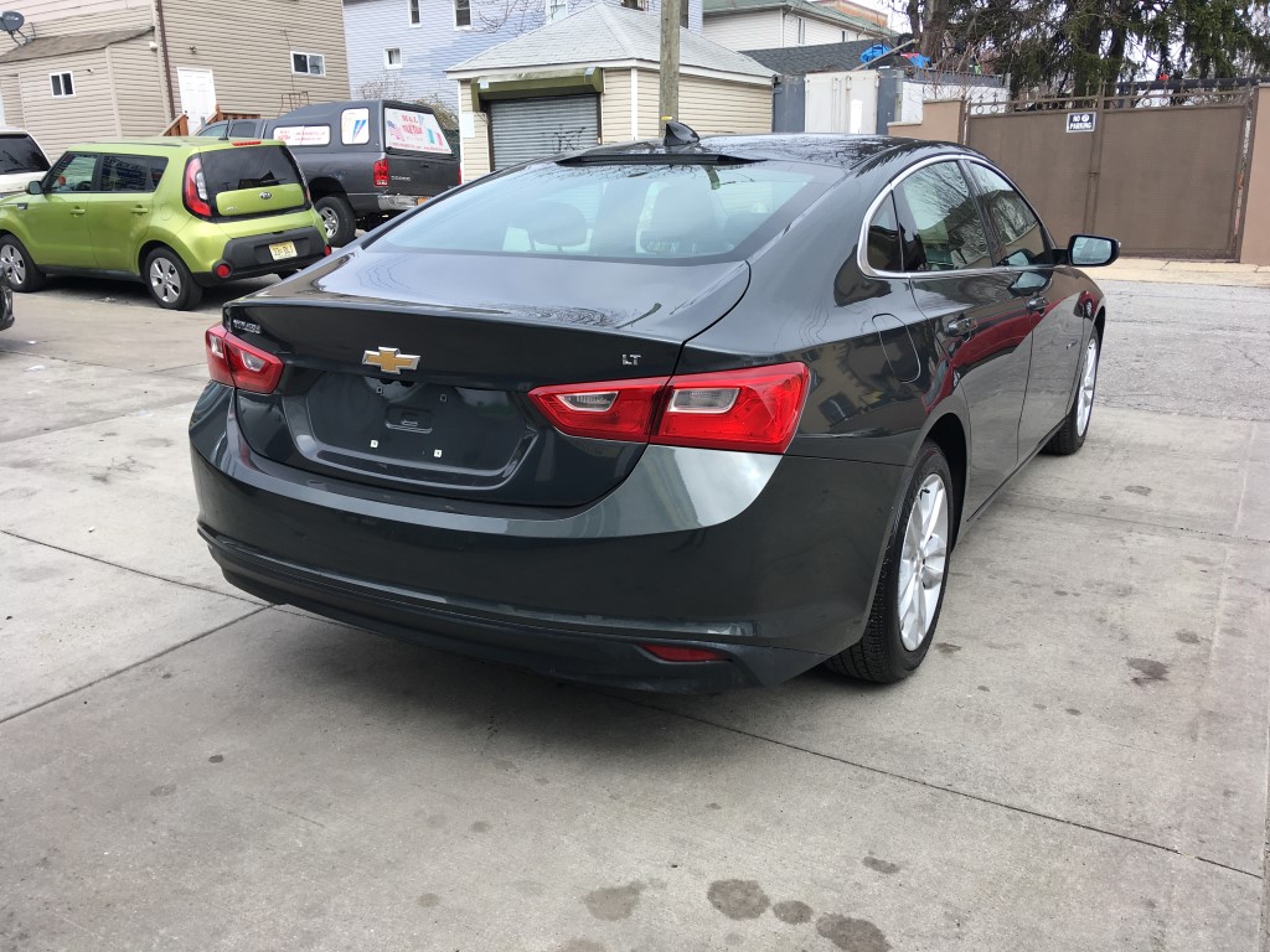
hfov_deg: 61.7
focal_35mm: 29
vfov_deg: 48.2
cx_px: 635
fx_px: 1064
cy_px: 476
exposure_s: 1/680
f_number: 2.2
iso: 25
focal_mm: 4.15
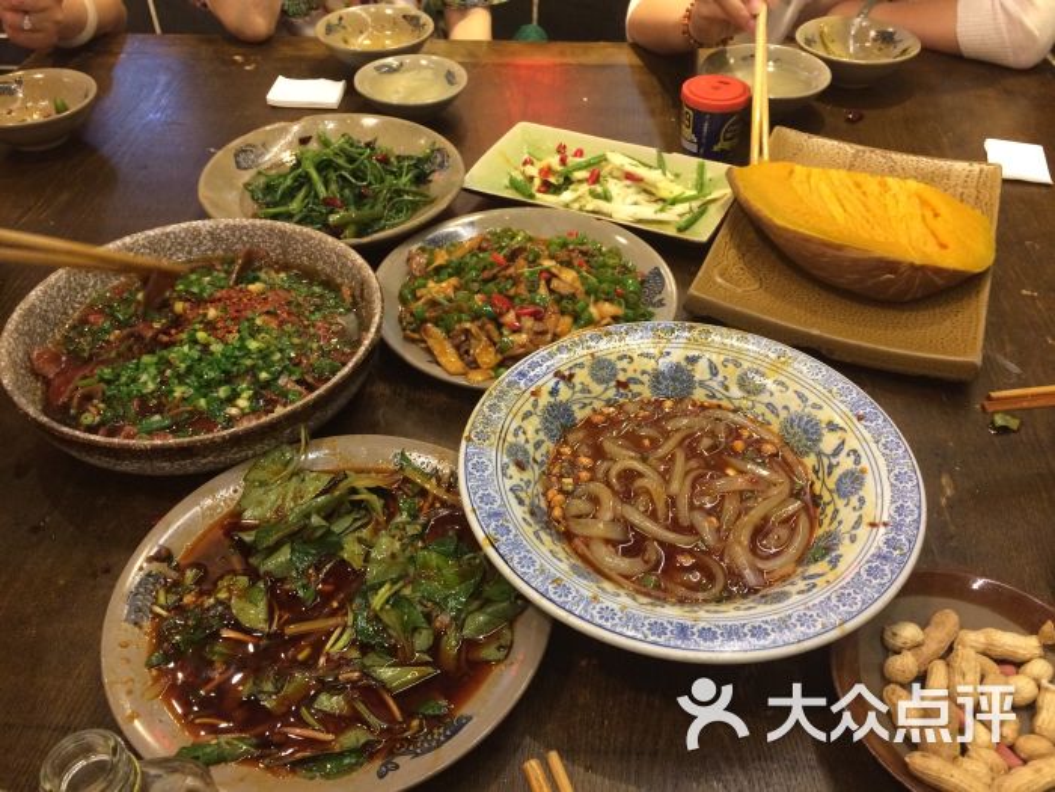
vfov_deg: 48.2
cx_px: 528
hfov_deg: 61.7
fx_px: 884
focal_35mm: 29
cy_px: 396
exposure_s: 1/20
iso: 250
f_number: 2.2
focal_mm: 4.15
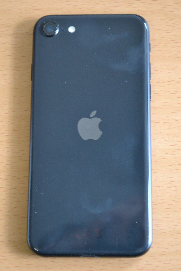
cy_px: 136
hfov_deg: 16.6
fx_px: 622
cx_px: 90
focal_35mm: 82
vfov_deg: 24.6
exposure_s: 1/50
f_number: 5.6
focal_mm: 55
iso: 3200
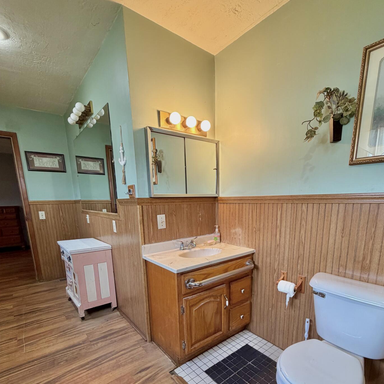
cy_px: 248
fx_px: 226
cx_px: 206
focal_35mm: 18
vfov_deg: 78.7
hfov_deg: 80.6
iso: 200
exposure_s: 1/60
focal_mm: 2.22
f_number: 2.2
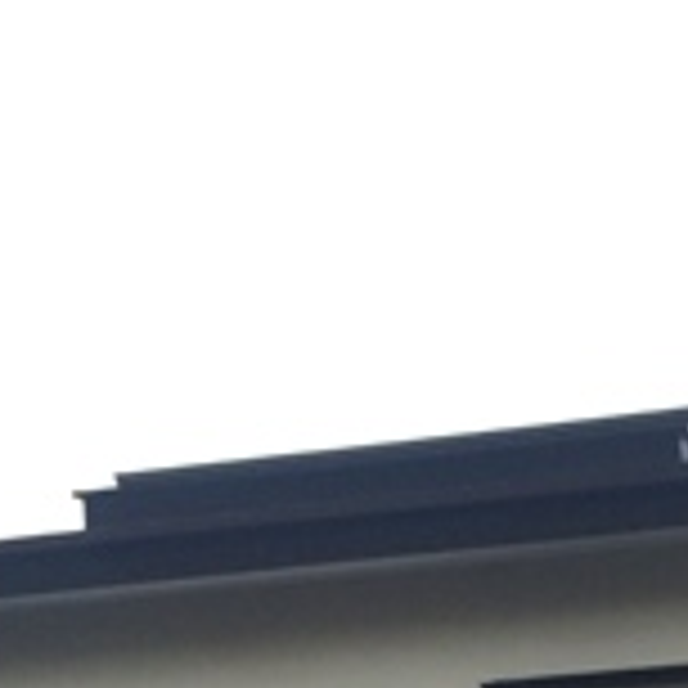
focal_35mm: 107
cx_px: 364
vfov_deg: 15.2
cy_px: 994
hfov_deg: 16.3
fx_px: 2406
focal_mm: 4.15
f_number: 2.2
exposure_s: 1/912
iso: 32
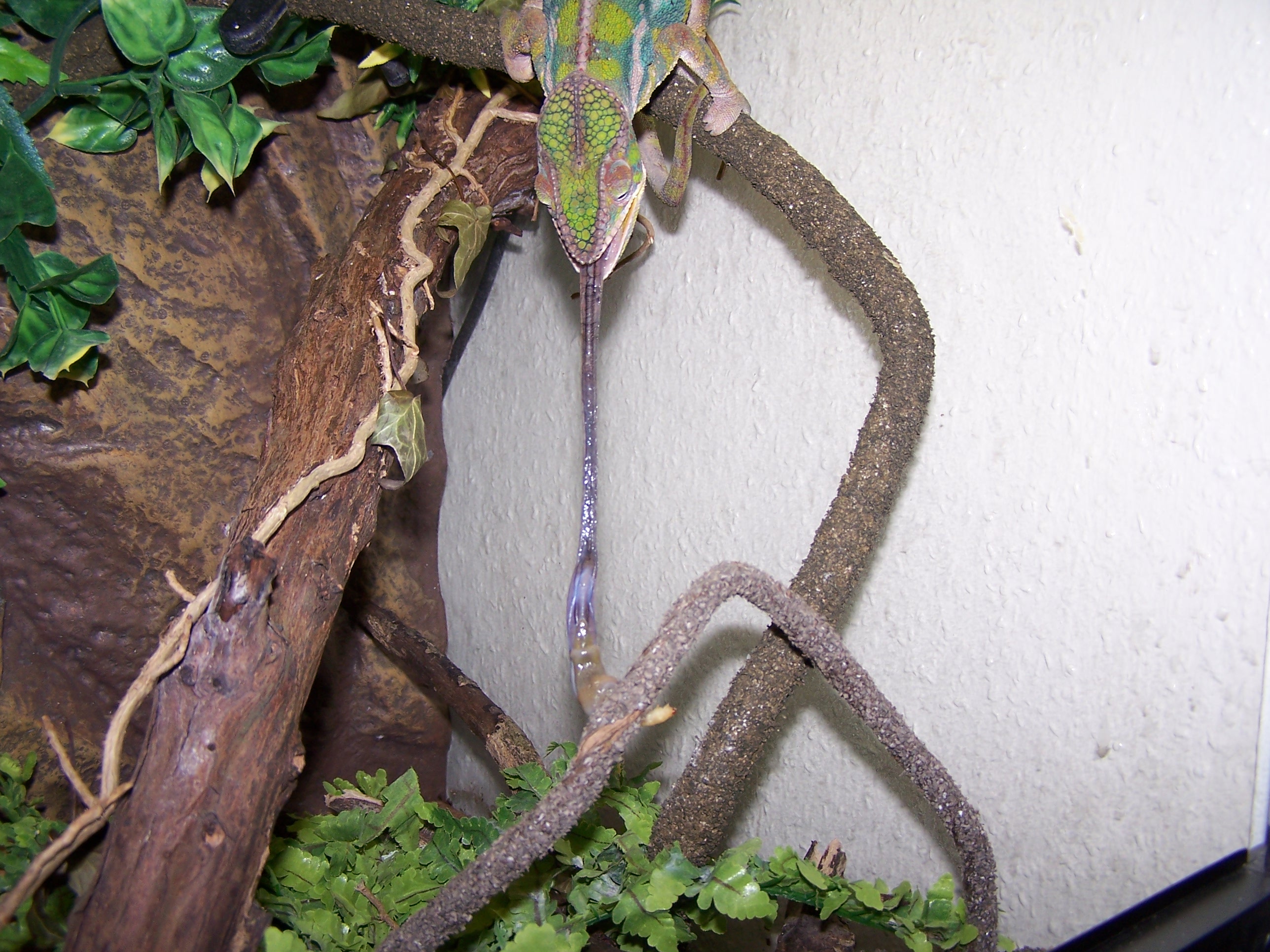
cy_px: 476
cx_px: 635
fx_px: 1394
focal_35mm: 38
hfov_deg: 49.0
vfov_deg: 37.7
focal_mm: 6.3
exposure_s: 1/60
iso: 80
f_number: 2.8
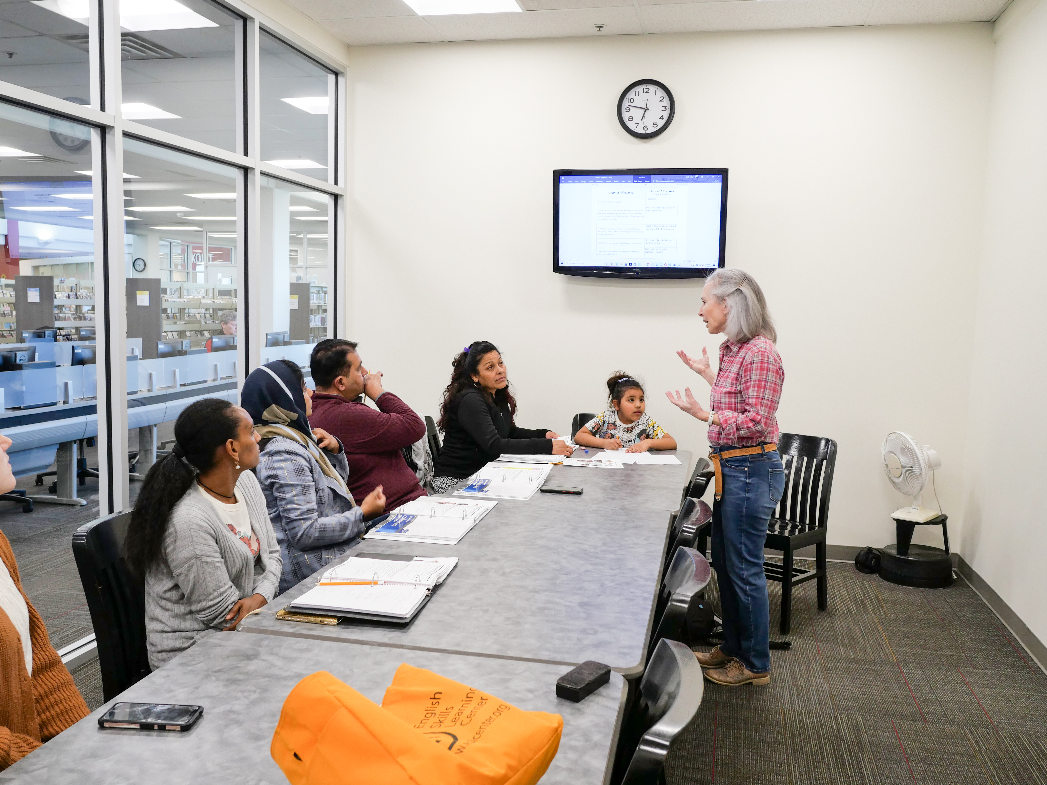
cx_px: 524
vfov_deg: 46.8
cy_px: 392
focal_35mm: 30
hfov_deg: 60.0
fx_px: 907
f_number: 4
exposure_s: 1/60
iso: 320
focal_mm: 15
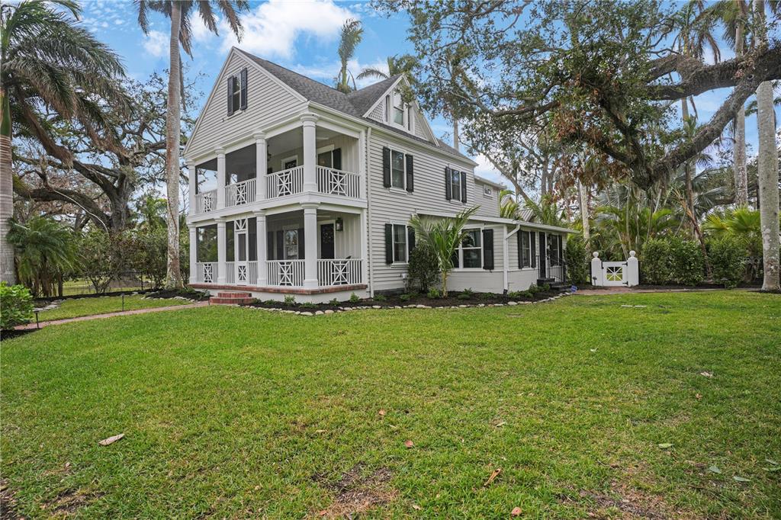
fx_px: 412
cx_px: 390
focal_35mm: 19
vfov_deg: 64.5
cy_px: 260
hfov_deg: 86.9
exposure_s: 1/60
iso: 80
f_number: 7.1
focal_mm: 19
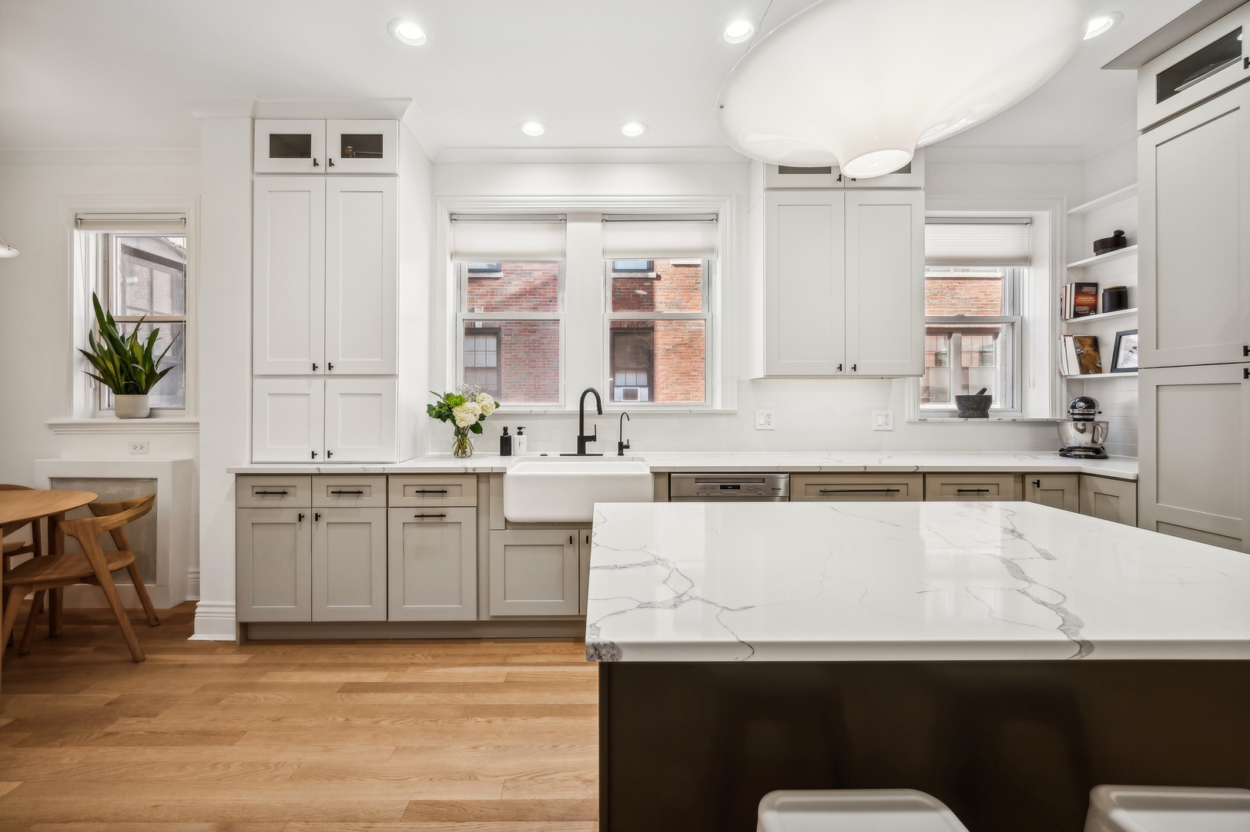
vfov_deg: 81.1
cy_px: 416
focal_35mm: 14
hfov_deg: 104.3
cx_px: 625
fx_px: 486
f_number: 10
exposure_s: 1/15
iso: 100
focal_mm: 14
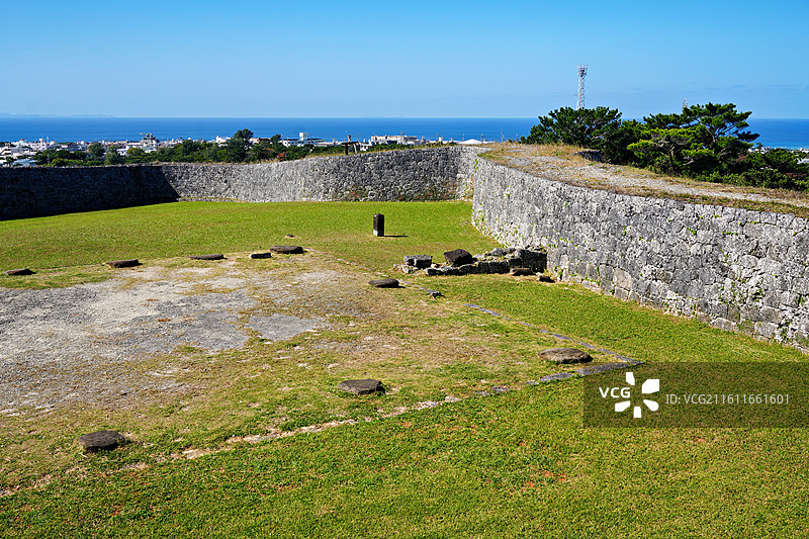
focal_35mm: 36
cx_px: 404
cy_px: 270
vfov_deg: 36.9
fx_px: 809
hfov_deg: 53.1
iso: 100
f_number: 11
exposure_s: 1/160
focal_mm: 24
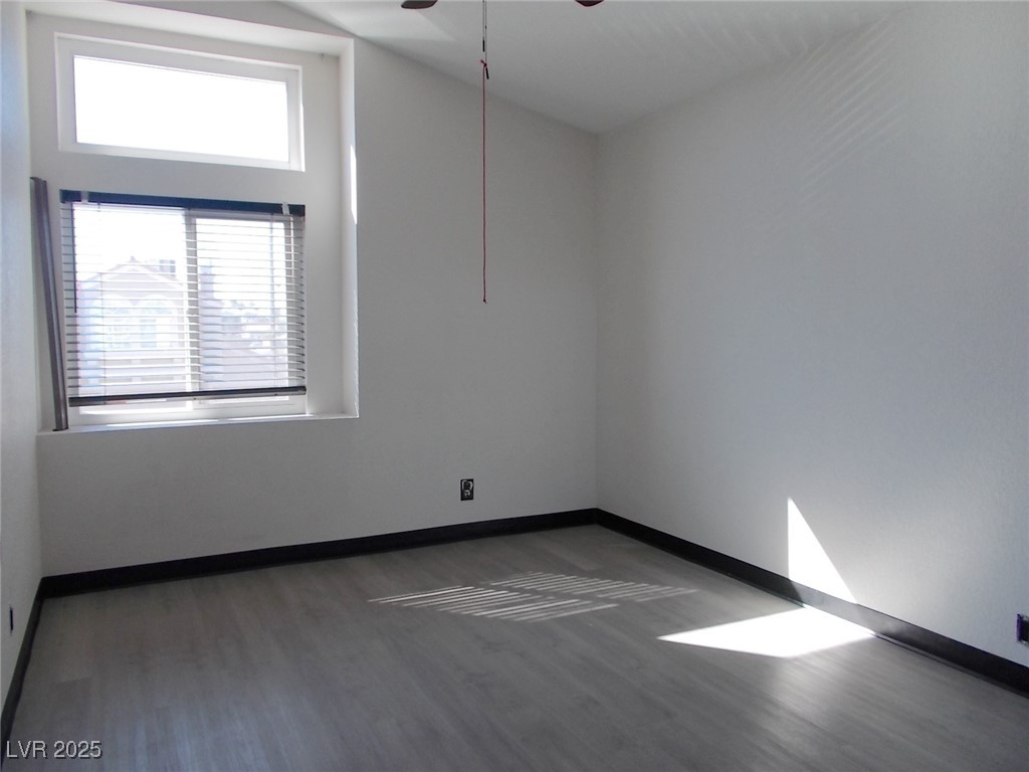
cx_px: 514
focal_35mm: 26
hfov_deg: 67.3
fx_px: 773
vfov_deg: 53.1
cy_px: 386
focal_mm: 4.6
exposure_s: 1/100
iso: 80
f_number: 3.2
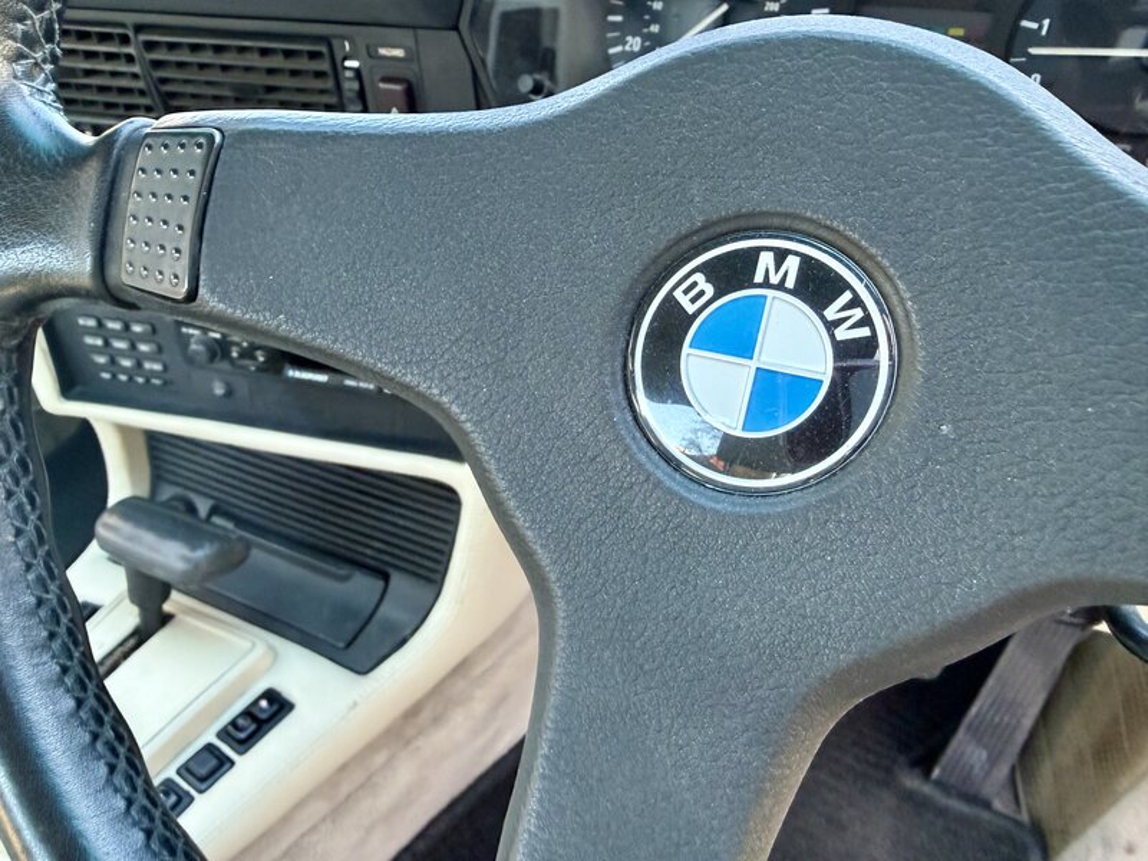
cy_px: 430
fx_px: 796
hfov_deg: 71.6
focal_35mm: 24
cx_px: 574
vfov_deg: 56.8
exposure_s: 1/60
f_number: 2.2
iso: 320
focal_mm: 2.22
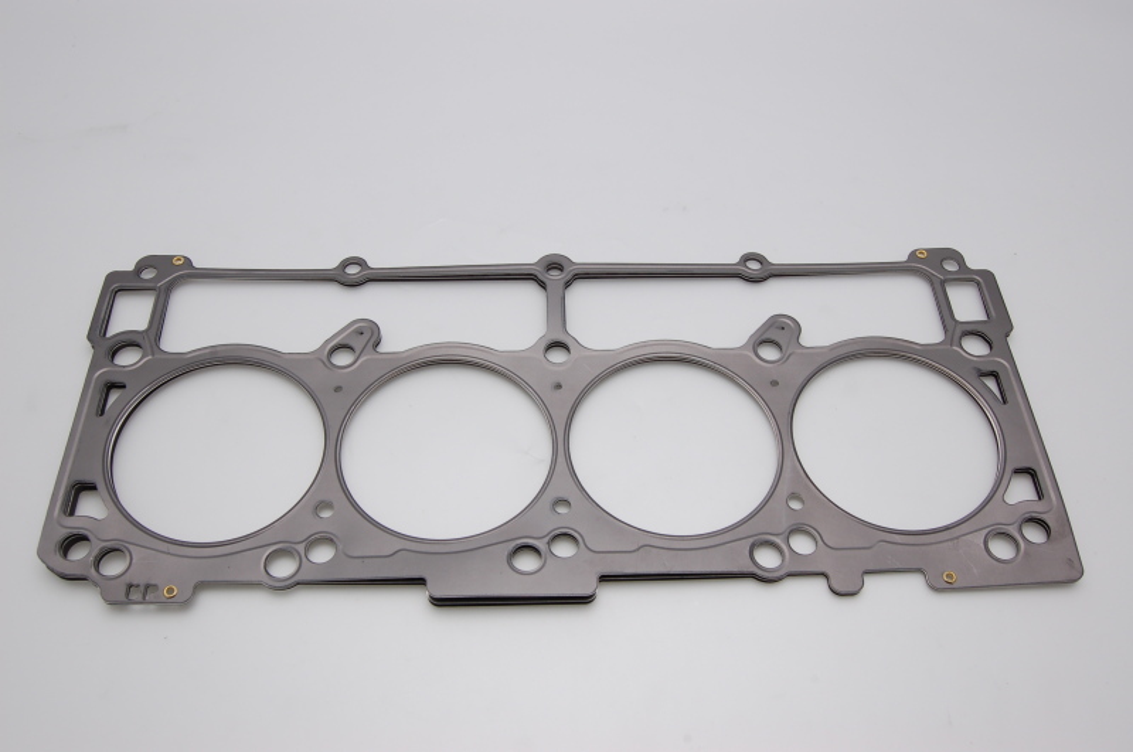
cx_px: 566
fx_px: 1037
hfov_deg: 57.3
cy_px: 376
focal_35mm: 33
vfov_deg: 39.9
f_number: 11
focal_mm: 22
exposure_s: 1/125
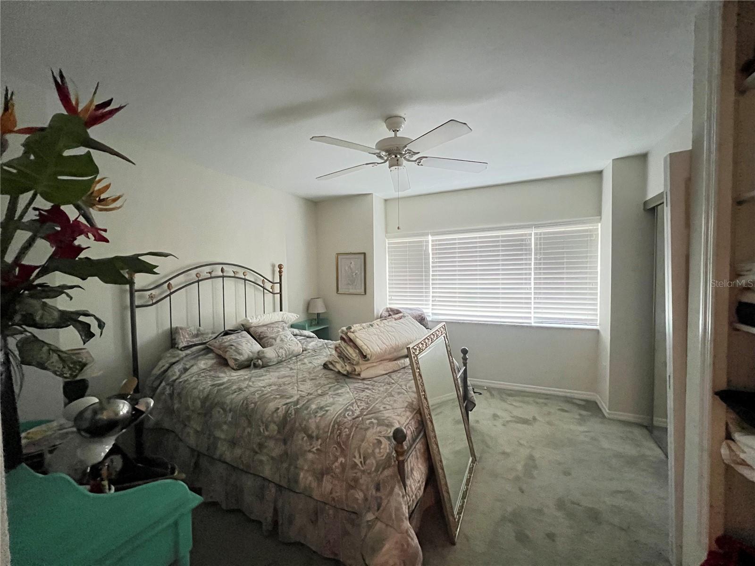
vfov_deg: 89.9
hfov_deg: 106.2
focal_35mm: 13
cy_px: 283
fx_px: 284
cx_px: 378
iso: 1600
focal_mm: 1.57
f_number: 1.8
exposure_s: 1/30
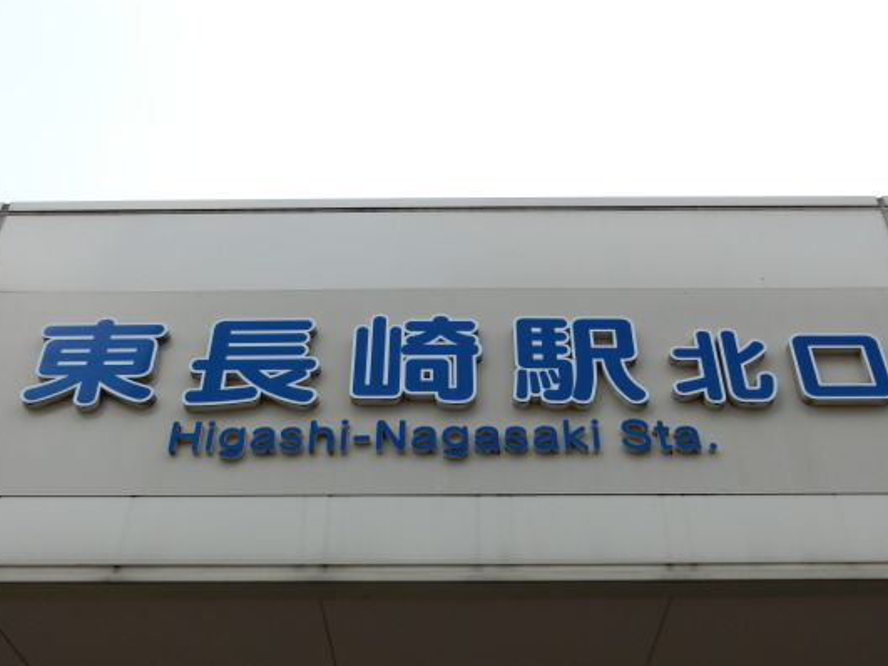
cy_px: 365
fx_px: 1052
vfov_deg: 35.1
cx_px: 443
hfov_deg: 45.8
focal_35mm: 41
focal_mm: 6
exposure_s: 1/320
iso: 80
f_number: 3.9
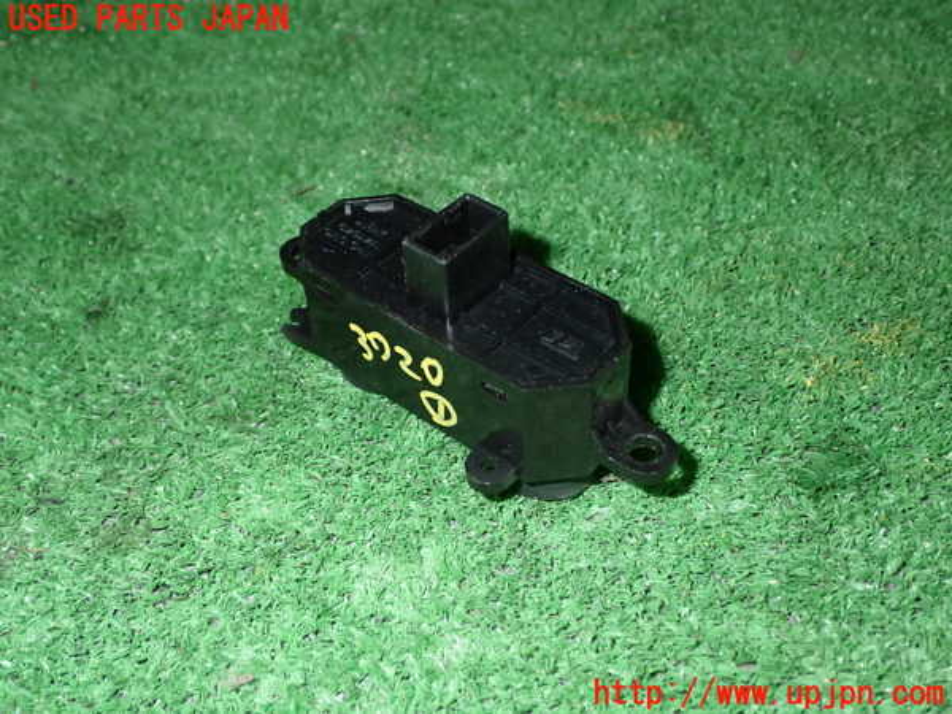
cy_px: 357
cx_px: 476
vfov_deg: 37.7
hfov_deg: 49.0
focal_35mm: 38
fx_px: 1045
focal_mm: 6.83
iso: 400
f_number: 8
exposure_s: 1/40
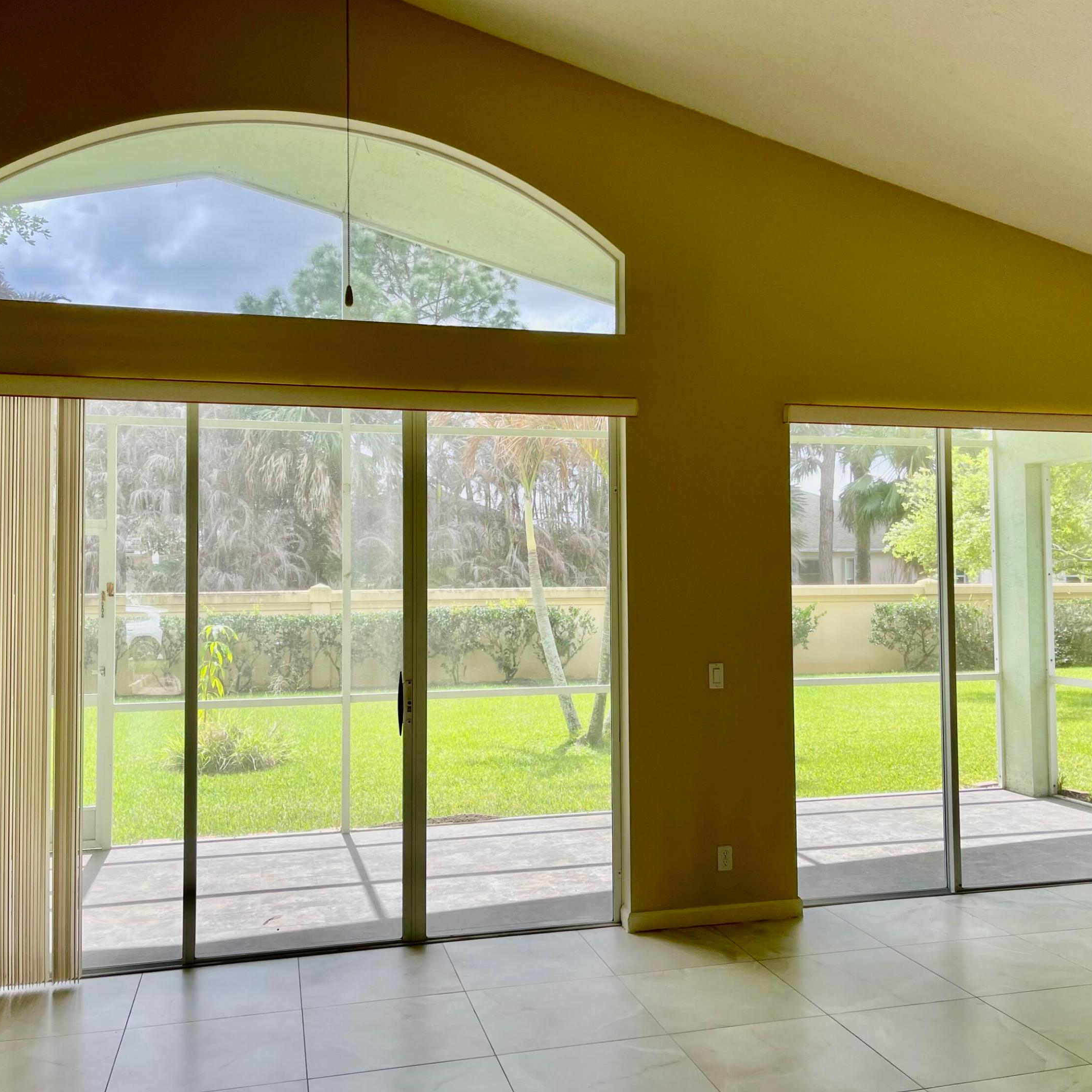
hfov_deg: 54.0
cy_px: 544
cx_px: 562
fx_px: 1071
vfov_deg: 54.0
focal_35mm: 30
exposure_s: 1/755
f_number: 1.6
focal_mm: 5.1
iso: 32
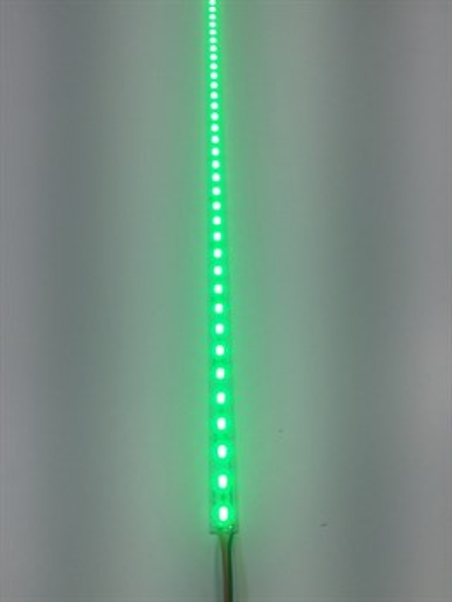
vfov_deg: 61.6
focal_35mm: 29
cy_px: 301
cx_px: 226
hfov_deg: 48.3
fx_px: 505
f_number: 2.2
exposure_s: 1/163
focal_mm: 4.15
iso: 32
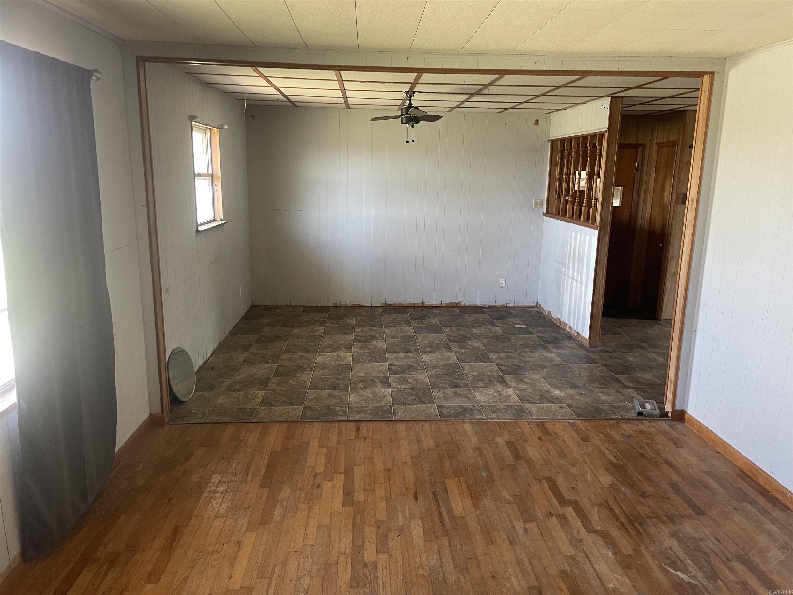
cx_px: 396
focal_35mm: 26
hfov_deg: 67.3
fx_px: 596
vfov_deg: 53.1
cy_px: 298
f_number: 1.6
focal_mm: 4.2
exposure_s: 1/60
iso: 250
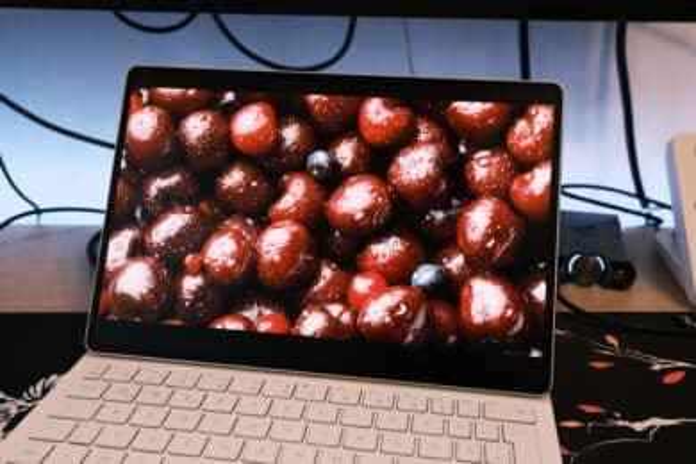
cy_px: 232
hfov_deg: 51.9
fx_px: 715
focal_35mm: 37
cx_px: 348
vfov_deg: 35.9
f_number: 4.5
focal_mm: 24.8
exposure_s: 1/70
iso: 800
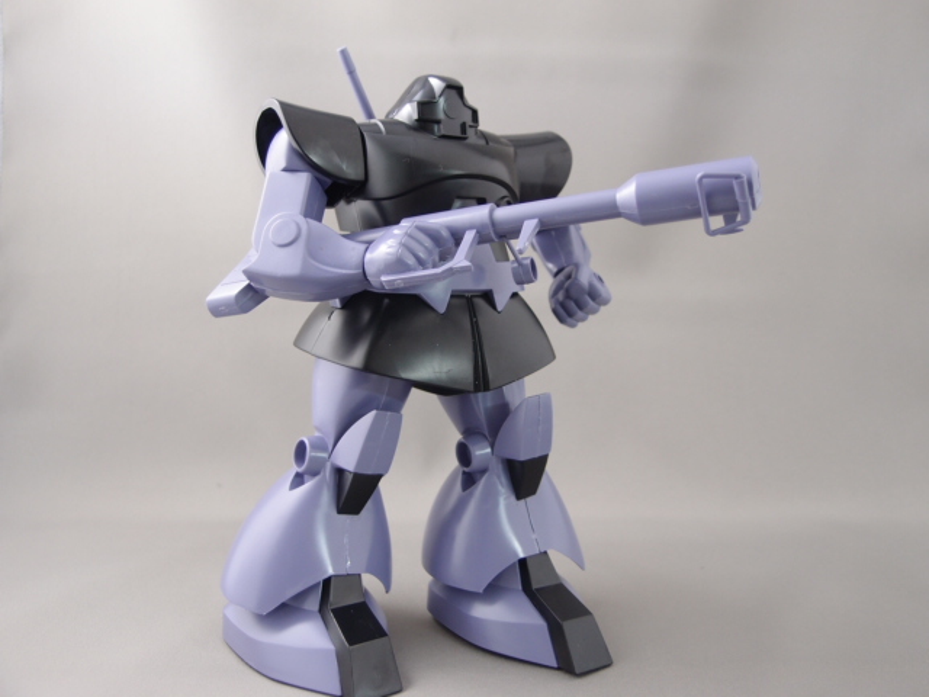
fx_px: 859
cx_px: 464
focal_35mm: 32
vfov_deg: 44.2
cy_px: 348
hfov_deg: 56.8
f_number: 1.9
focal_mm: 6.87
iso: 100
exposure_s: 1/10
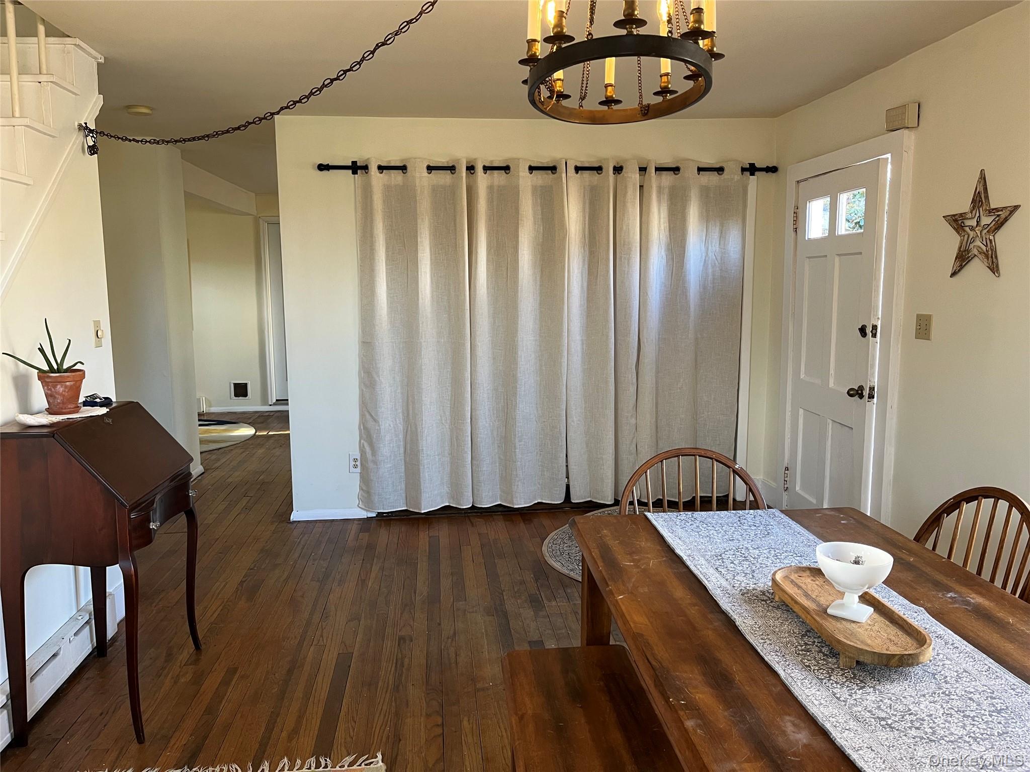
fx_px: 774
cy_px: 386
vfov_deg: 53.1
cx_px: 515
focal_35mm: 26
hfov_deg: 67.3
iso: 125
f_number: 1.6
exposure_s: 1/75
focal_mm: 5.1
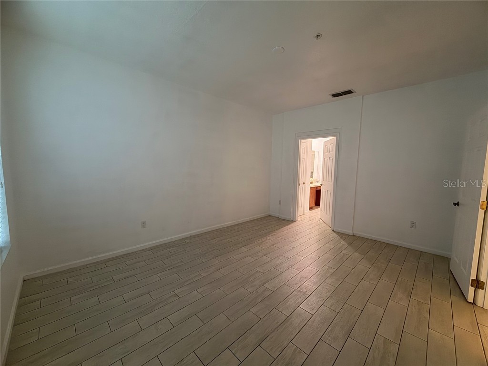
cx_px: 244
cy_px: 183
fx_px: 197
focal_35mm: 14
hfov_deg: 102.1
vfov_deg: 85.7
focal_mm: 2.22
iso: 500
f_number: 2.2
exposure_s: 1/40
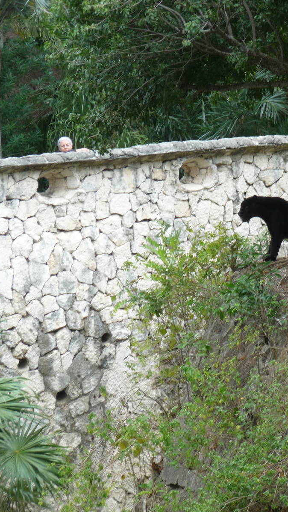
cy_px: 256
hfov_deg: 5.7
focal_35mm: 214
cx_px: 311
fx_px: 2903
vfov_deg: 10.1
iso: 100
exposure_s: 1/80
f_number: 4.8
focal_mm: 25.2
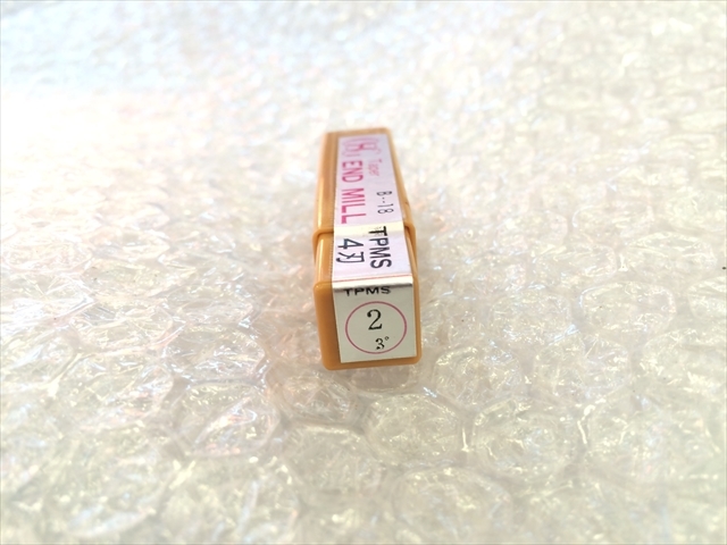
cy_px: 272
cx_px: 364
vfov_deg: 48.2
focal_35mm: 29
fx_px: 609
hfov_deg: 61.7
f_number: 2.2
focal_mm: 4.15
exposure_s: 1/30
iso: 40
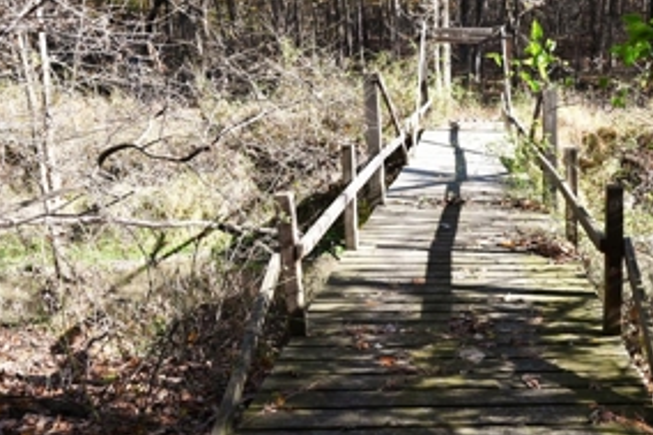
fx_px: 689
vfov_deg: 35.0
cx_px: 485
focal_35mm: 38
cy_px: 214
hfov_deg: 48.9
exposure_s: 1/250
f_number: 5.6
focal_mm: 24
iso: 160
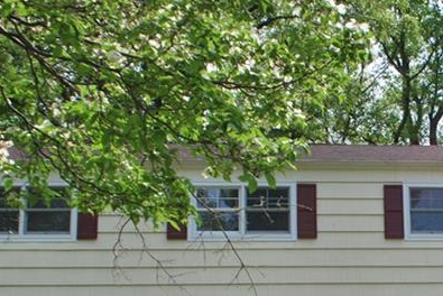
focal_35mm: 70
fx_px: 862
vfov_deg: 19.1
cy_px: 277
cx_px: 384
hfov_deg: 27.9
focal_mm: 18
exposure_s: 1/250
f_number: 8
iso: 100
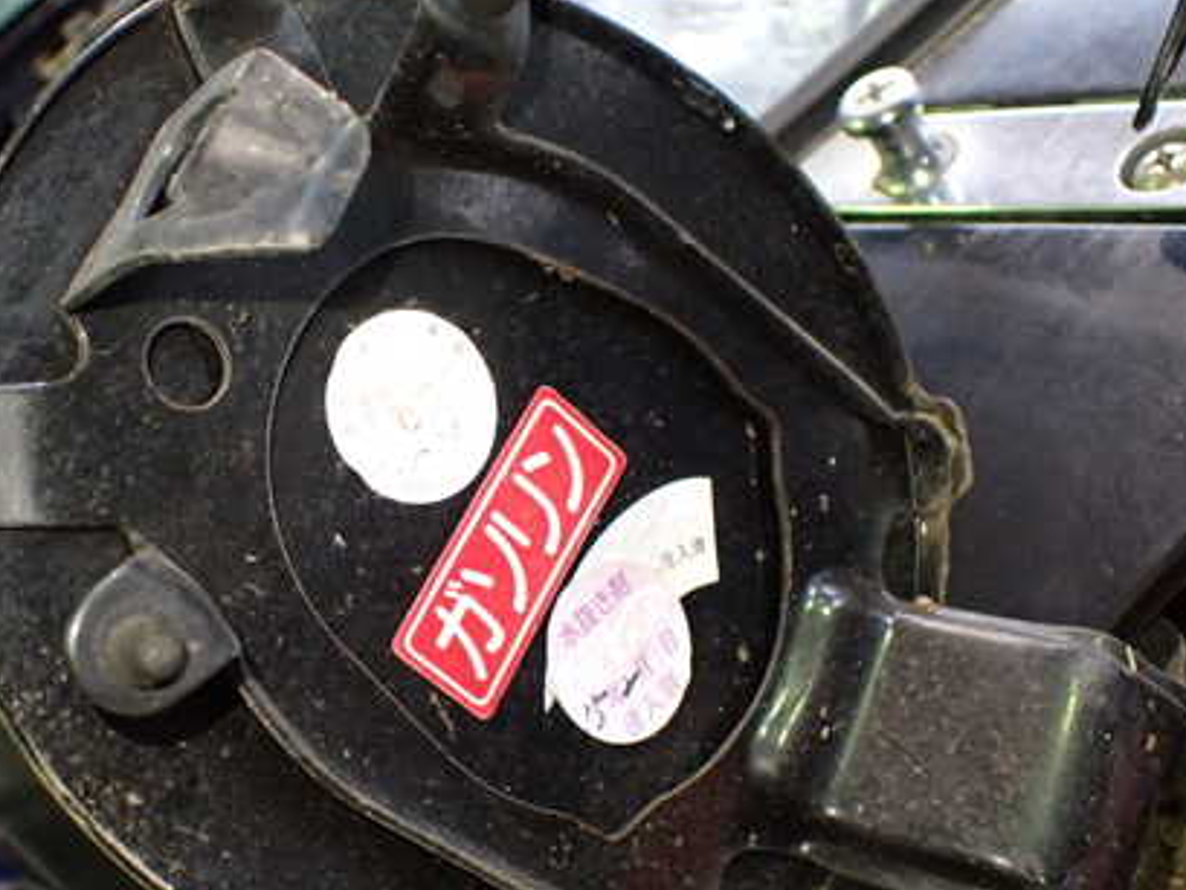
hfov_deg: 42.5
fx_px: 1508
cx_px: 429
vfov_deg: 32.9
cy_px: 502
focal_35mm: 44
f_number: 2.3
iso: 800
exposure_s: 1/60
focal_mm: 5.4
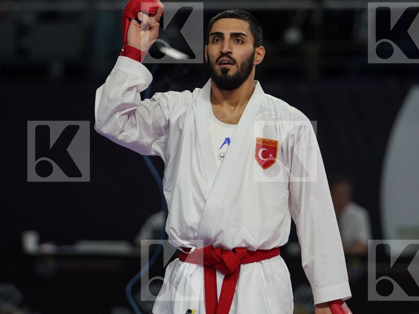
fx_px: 5023
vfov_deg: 3.6
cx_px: 172
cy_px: 151
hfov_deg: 4.8
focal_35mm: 415
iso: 1000
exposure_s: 1/1000
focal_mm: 200
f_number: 2.8
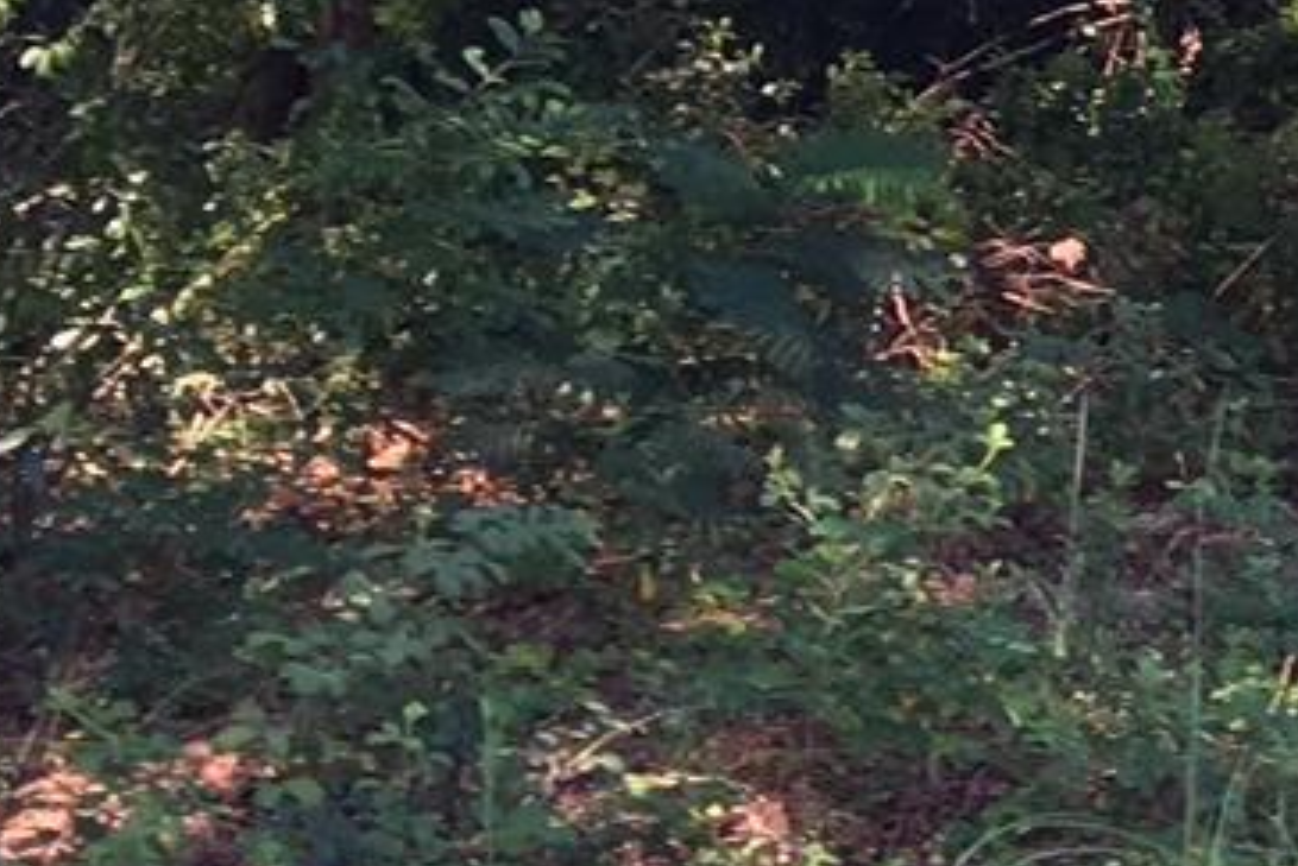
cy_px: -848
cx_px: 2970
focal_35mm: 167
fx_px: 6023
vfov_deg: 7.9
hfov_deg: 10.7
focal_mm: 4.15
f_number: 2.2
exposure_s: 1/60
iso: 25
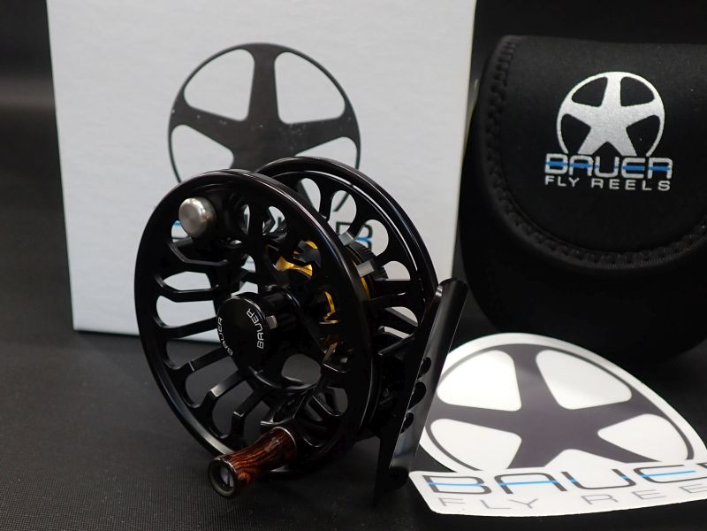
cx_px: 354
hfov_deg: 60.0
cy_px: 266
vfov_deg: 46.8
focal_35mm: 30
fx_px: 613
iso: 200
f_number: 2.3
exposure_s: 1/50
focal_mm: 5.4
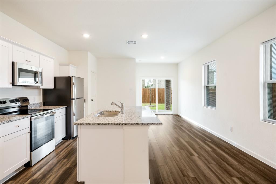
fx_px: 146
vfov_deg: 64.5
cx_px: 138
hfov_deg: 86.9
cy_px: 92
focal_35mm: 19
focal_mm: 19
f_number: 7.1
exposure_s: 1/2.5
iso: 250
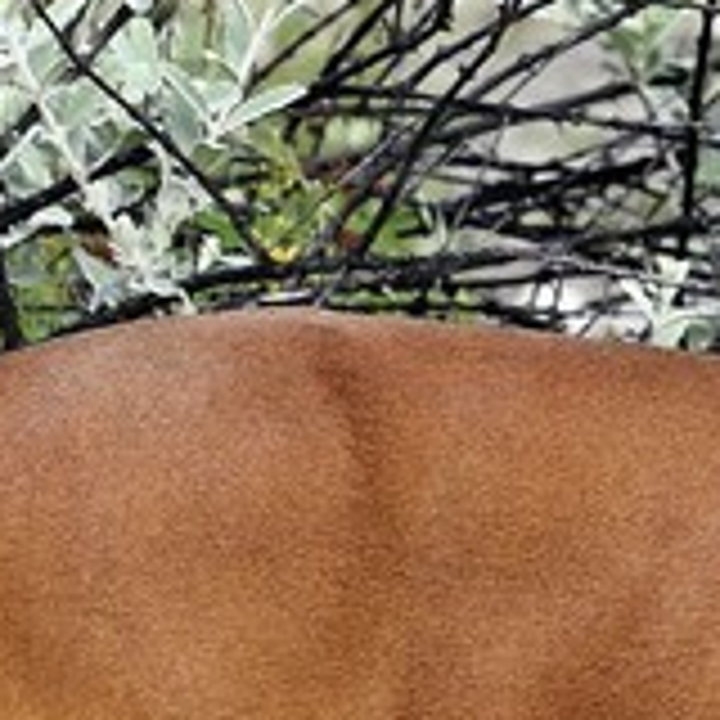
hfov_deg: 0.7
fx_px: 56101
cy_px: 122
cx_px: 2781
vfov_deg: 0.7
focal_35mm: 2384
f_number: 8
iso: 400
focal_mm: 280
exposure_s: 1/500
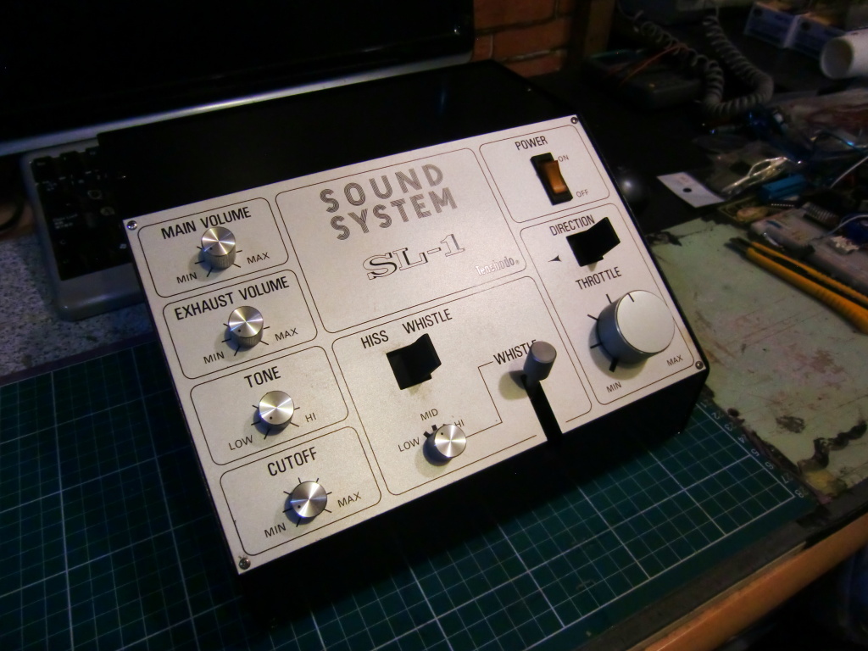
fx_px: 602
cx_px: 434
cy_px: 326
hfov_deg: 71.6
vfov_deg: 56.8
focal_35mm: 24
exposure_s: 1/60
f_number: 3.2
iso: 320
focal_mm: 4.3
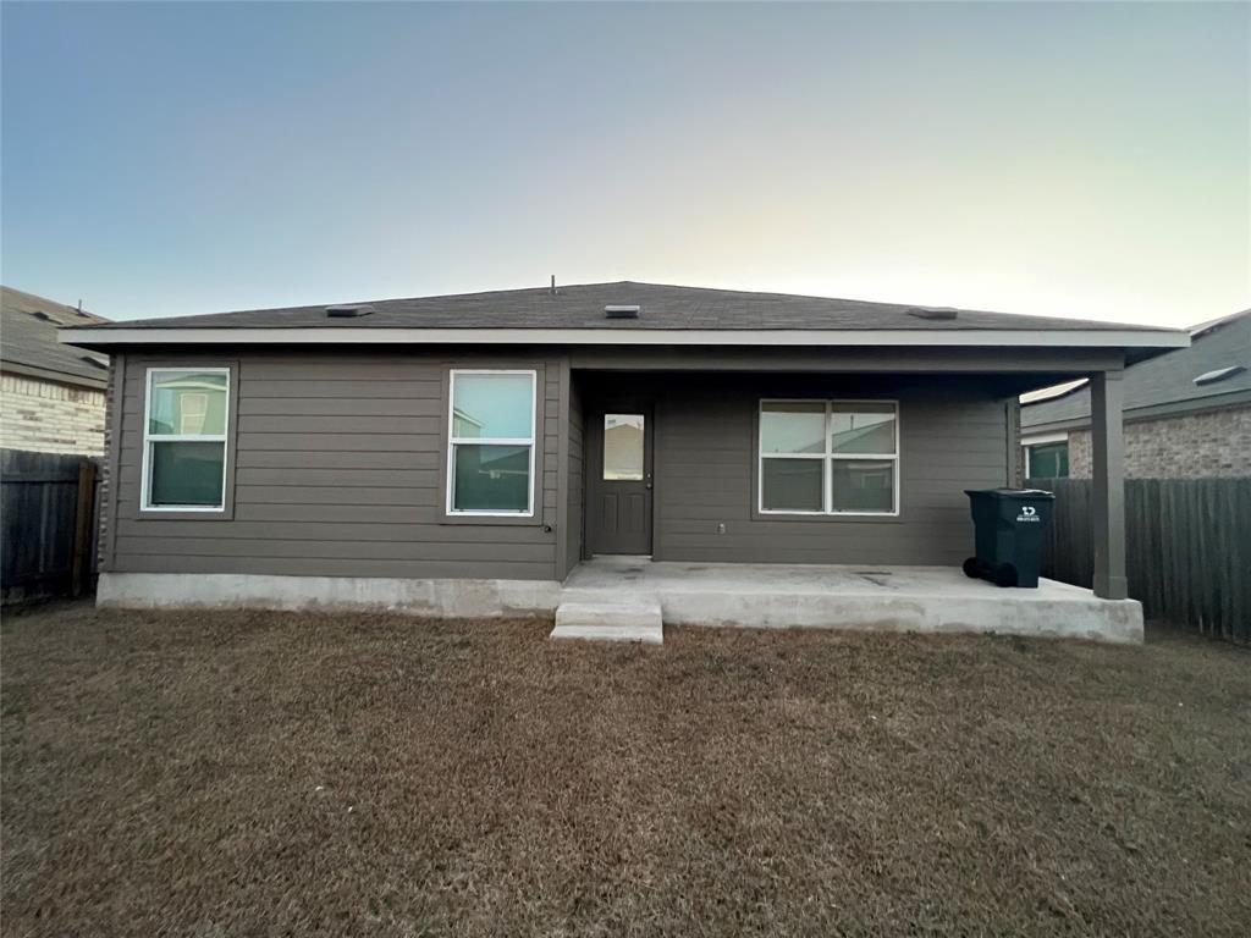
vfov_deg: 89.9
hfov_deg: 106.2
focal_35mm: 13
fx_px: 470
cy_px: 469
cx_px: 626
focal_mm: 1.57
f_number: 1.8
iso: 800
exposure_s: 1/60
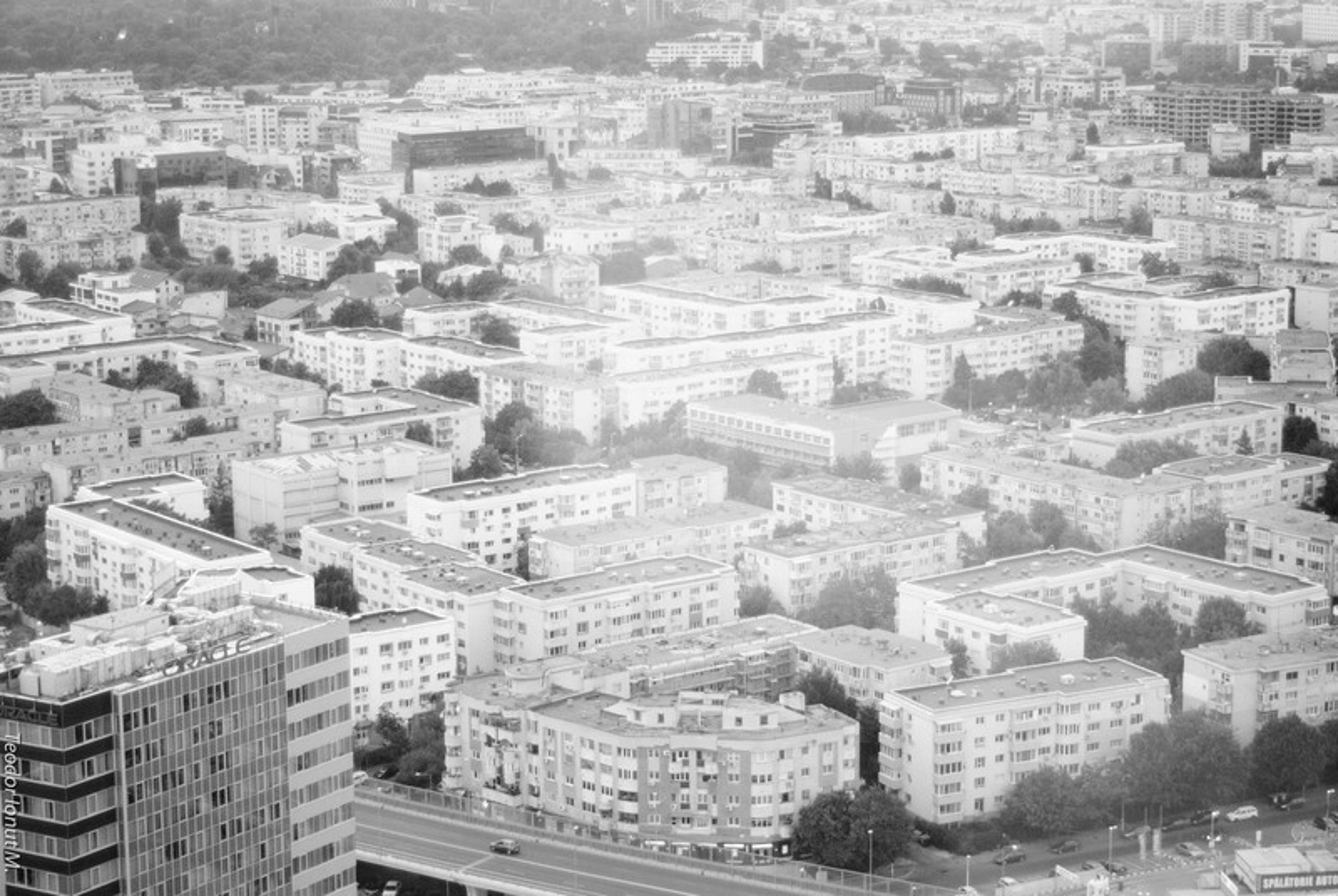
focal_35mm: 75
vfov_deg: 18.2
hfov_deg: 27.0
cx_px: 669
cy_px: 448
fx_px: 2792
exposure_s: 1/320
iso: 800
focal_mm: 50
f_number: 1.8
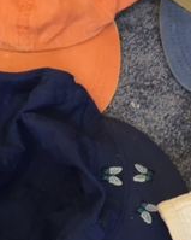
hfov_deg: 15.6
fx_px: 644
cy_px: 181
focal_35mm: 91
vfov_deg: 20.9
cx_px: 287
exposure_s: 1/30
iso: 64
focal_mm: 4.15
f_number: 2.2
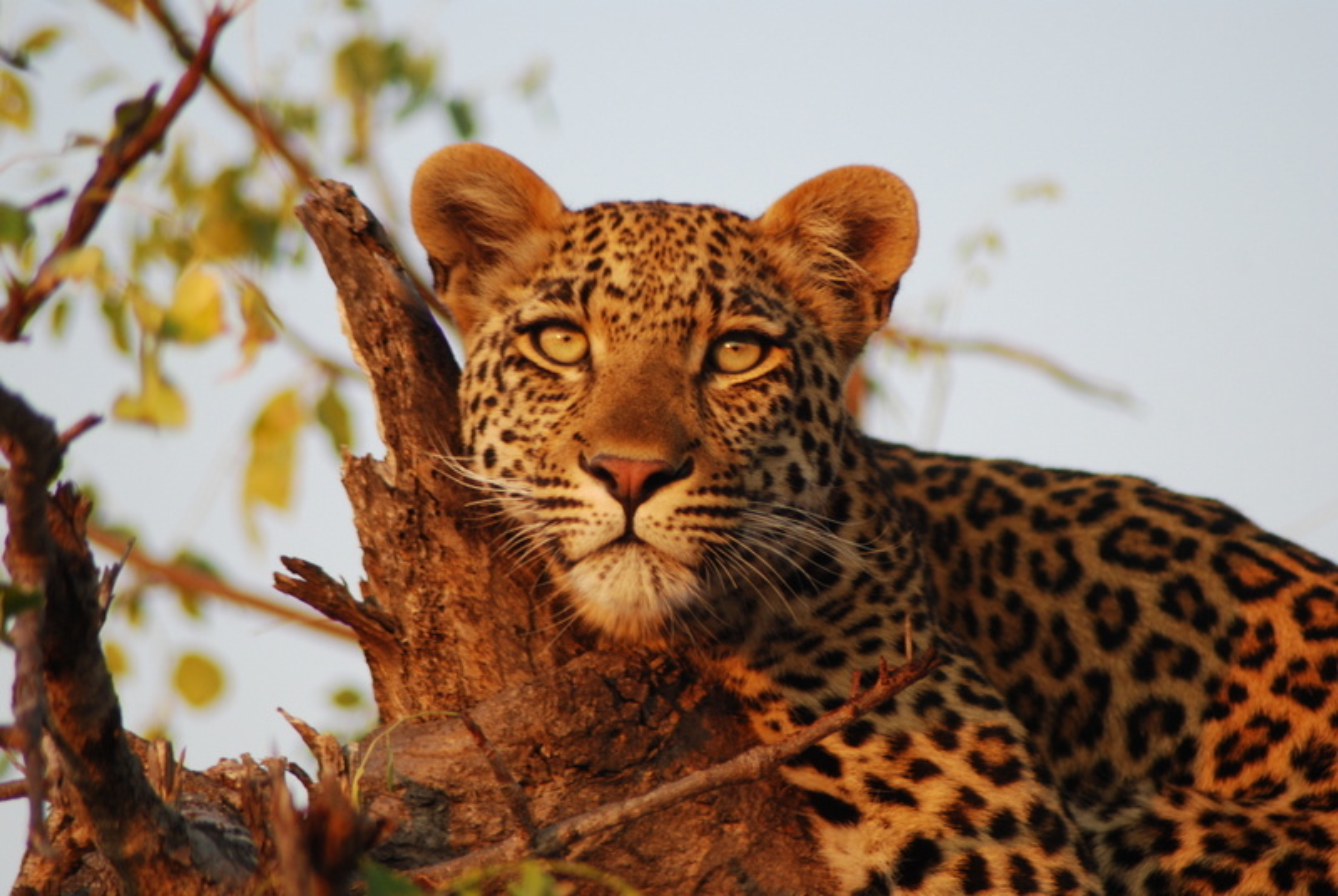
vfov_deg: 3.1
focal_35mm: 450
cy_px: 448
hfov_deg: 4.6
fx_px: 16749
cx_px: 669
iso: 400
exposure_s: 1/200
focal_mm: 300
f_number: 5.6
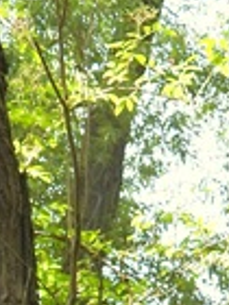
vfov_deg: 5.7
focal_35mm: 344
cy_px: 392
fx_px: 3034
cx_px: -81
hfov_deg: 4.3
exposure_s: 1/200
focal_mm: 10.7
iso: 100
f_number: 3.5
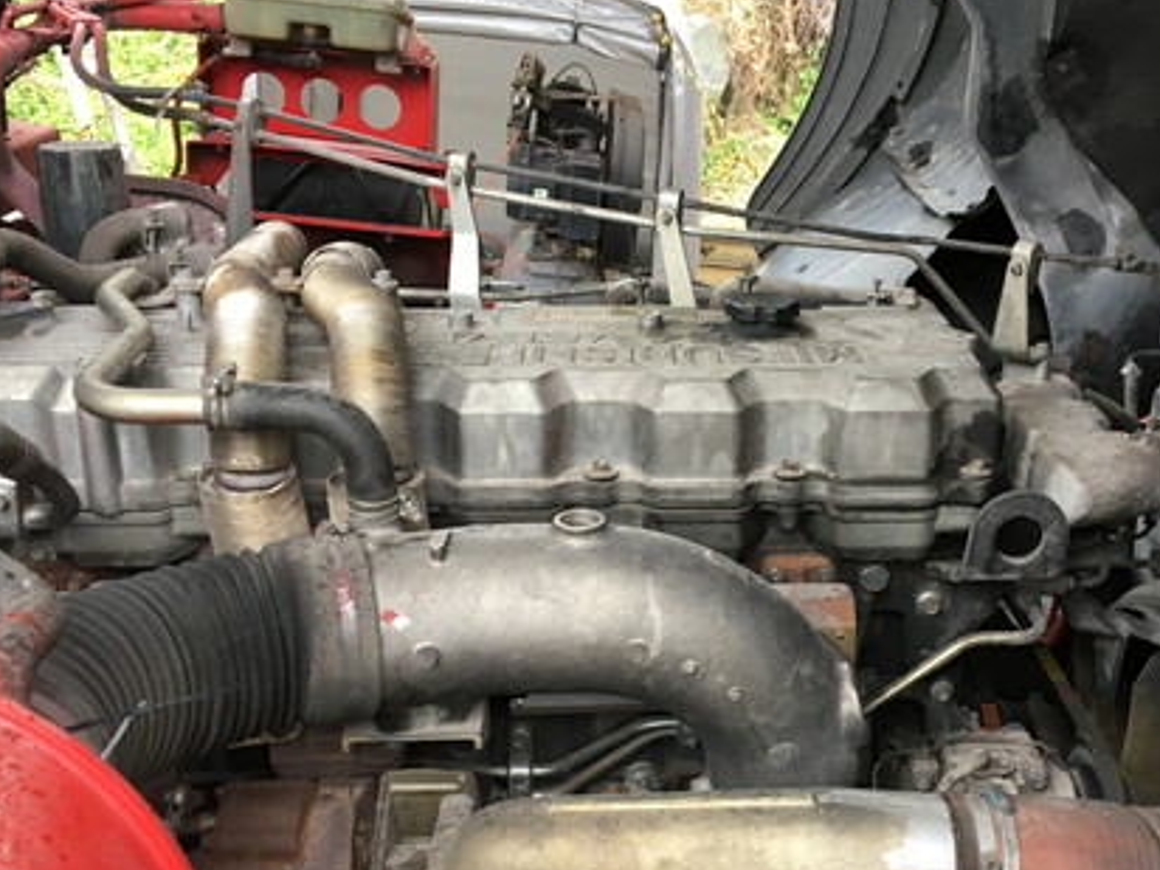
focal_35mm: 45
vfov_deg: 32.0
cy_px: 569
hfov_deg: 41.8
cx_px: 710
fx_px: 1508
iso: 25
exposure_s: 1/30
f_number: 2.2
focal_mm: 4.15
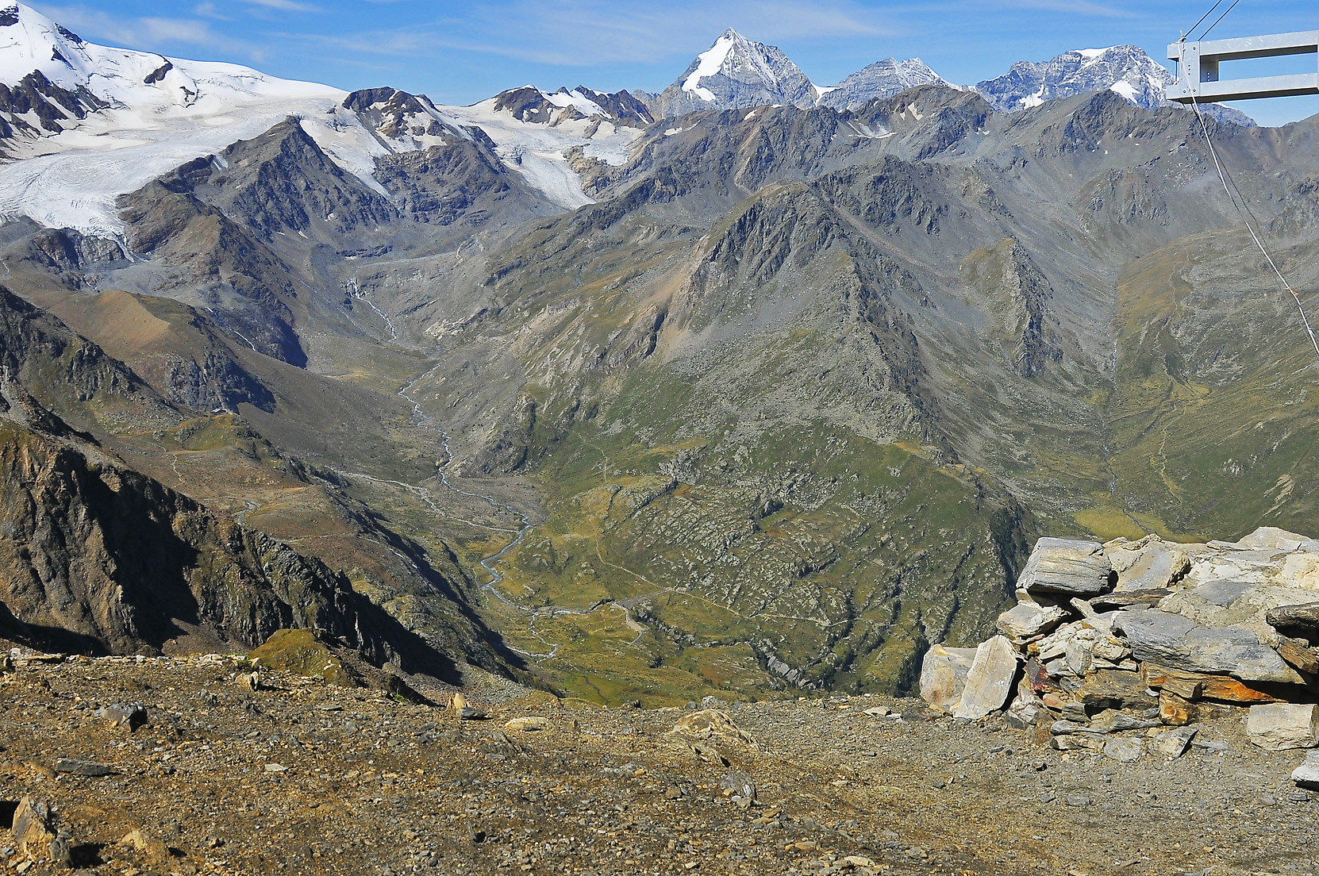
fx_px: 1427
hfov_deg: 49.5
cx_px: 752
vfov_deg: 34.1
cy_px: 402
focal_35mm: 39
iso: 200
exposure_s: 1/640
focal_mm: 18
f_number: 10
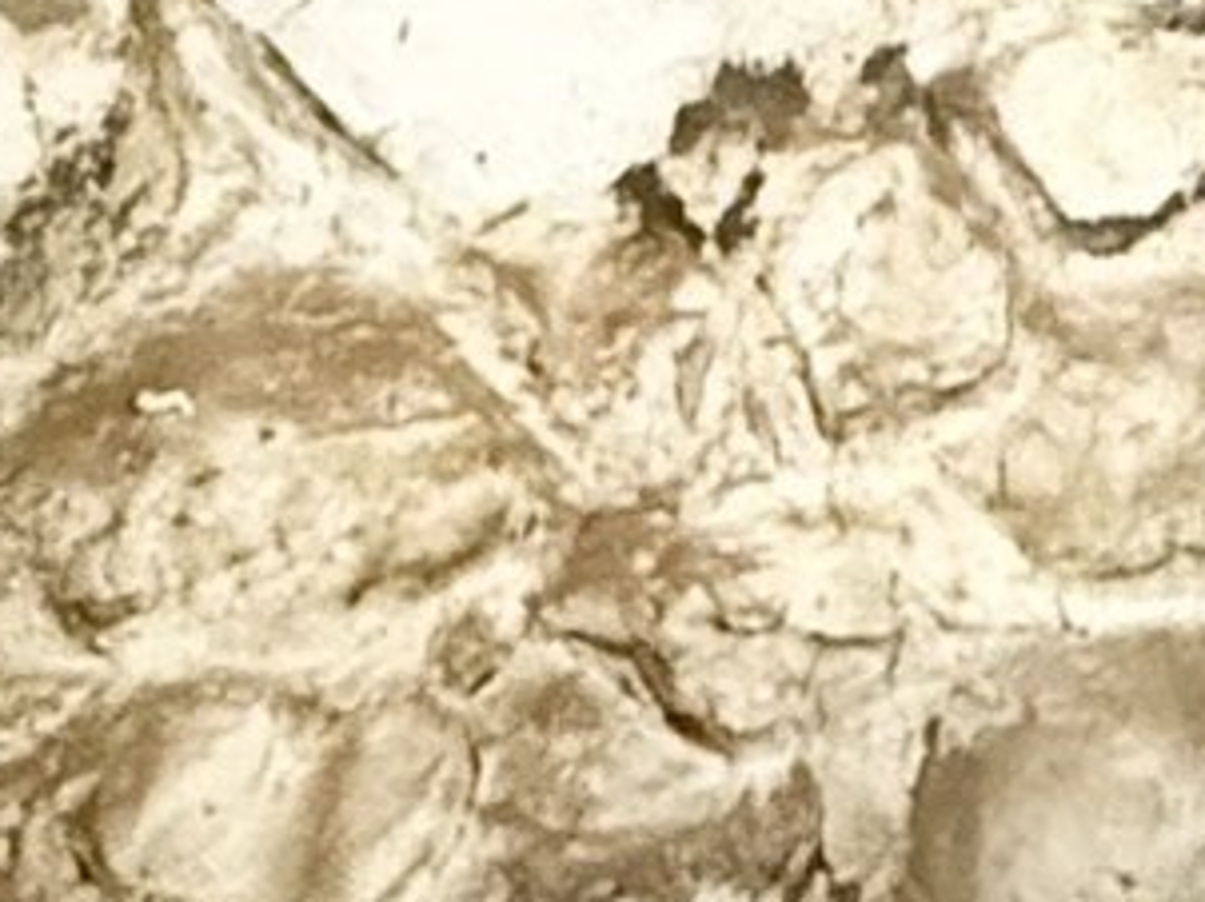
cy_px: -220
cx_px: 1664
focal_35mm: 95
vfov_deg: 14.9
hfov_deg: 18.8
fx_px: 3304
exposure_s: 1/40
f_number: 2.2
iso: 1250
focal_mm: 2.22
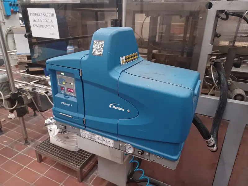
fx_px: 179
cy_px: 93
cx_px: 124
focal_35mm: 25
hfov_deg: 69.4
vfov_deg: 54.9
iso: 1250
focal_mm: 4.6
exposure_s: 1/20
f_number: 1.8
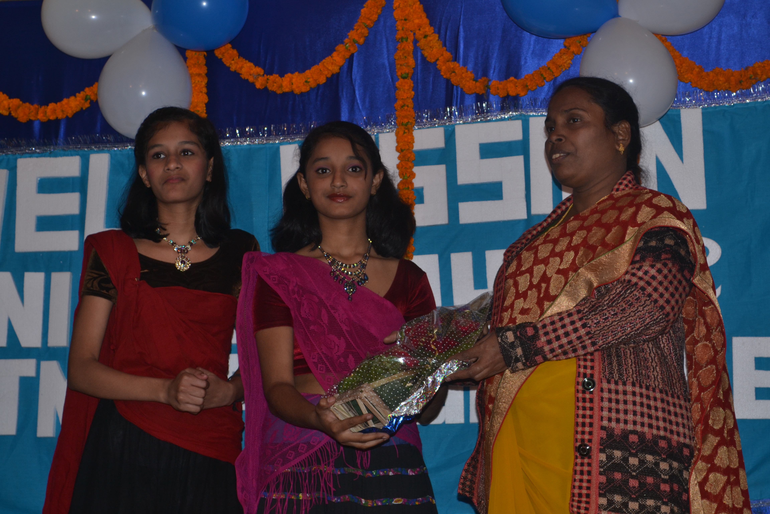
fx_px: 1764
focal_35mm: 82
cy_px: 257
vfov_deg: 16.6
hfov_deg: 24.6
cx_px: 385
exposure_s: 1/100
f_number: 7.1
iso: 200
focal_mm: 55
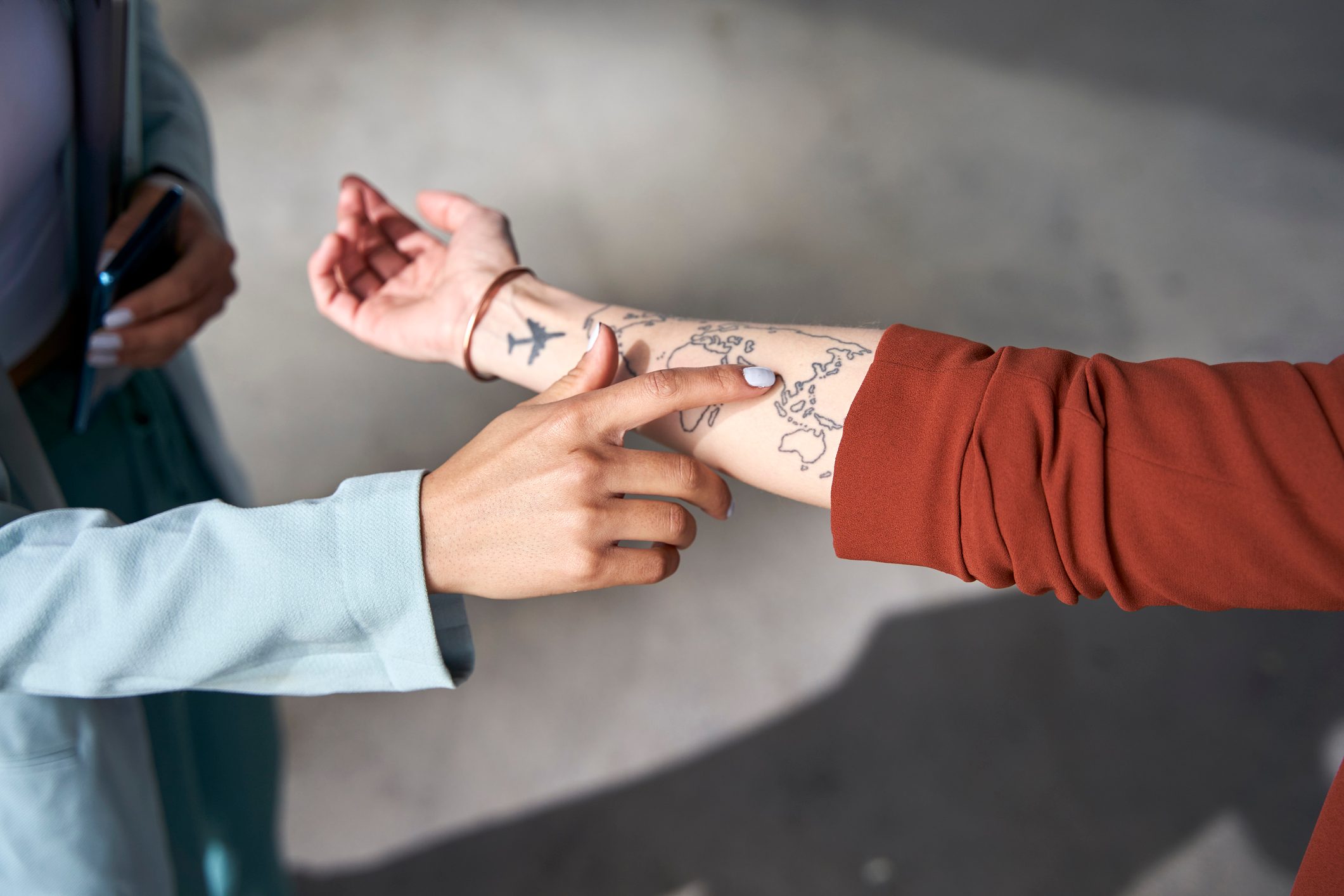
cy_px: 448
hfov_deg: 38.9
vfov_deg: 26.5
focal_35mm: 51
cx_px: 672
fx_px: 1904
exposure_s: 1/640
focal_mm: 51
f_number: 3.2
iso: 160
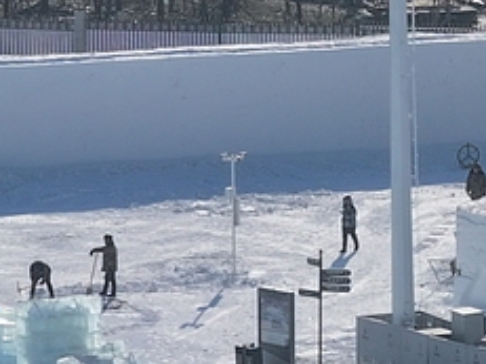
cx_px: 1046
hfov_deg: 2.7
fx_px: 10314
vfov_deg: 2.0
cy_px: 429
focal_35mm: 735
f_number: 3.4
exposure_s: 1/1000
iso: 100
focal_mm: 30.71
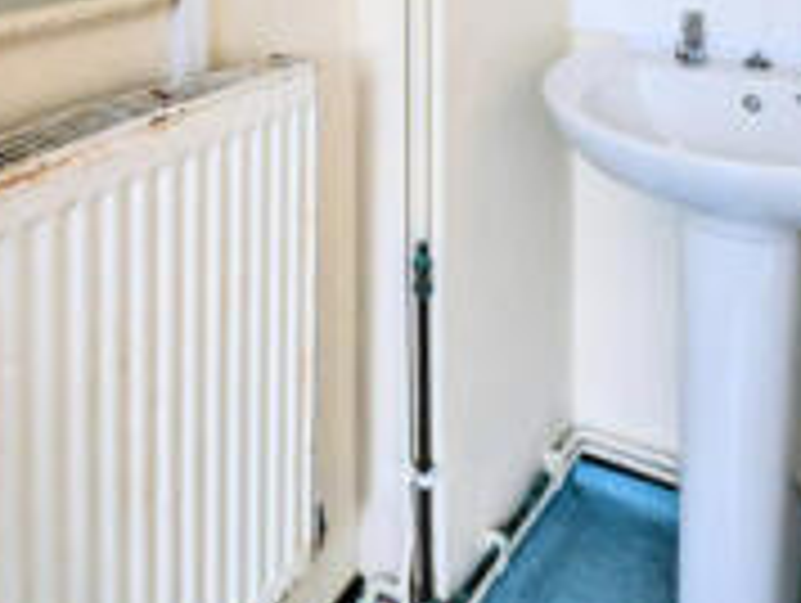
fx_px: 904
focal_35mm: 39
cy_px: -110
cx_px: 410
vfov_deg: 31.3
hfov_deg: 47.8
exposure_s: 1/16.5
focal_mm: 2.23
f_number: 1.95
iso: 699
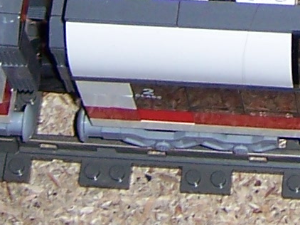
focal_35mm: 220
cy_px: -377
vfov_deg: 6.3
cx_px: 428
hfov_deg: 8.8
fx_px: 1906
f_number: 2.8
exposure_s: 1/60
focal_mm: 6.2
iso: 80
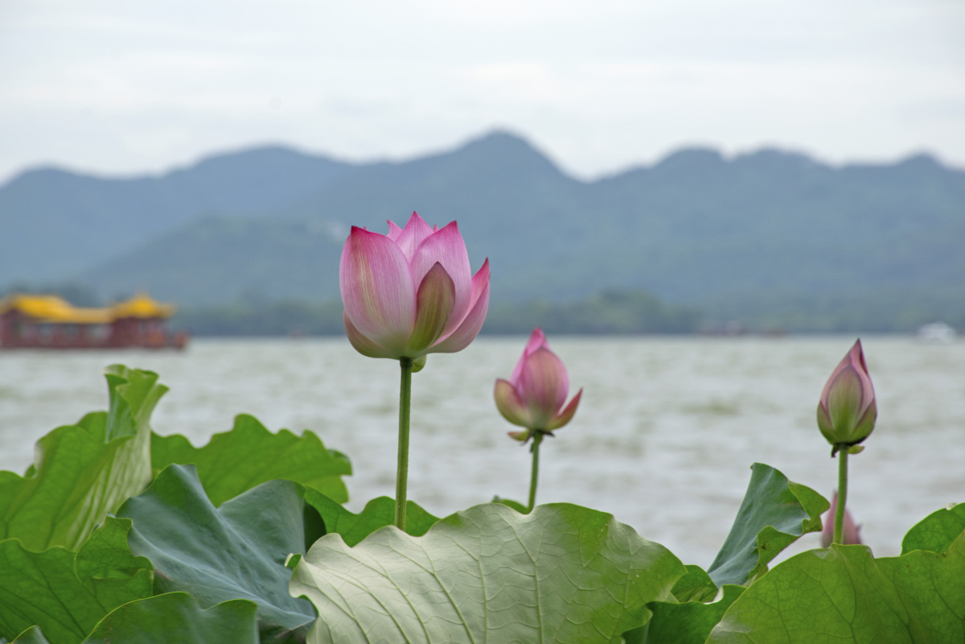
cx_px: 482
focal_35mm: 210
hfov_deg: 9.8
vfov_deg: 6.5
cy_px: 322
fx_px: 5629
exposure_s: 1/250
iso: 220
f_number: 11
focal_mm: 140
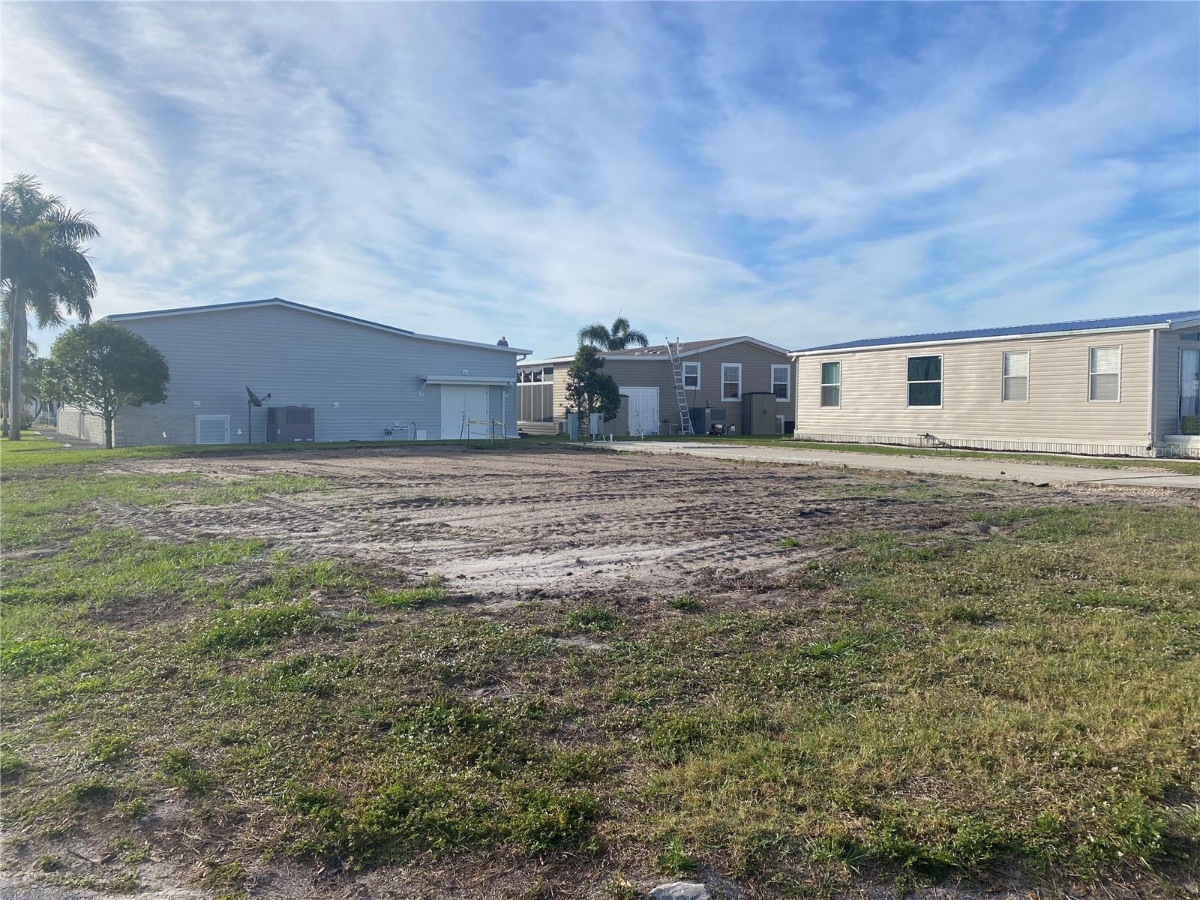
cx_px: 600
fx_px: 901
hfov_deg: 67.3
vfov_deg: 53.1
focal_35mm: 26
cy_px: 450
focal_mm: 4.25
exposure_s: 1/3205
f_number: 1.8
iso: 32
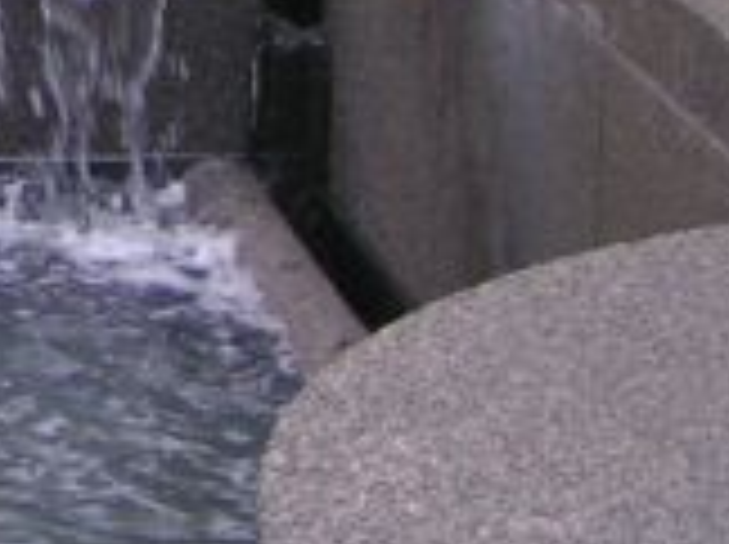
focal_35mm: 188
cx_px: -608
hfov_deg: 9.9
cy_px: -441
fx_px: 3953
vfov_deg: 7.6
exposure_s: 1/50
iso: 50
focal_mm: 5.8
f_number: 2.8
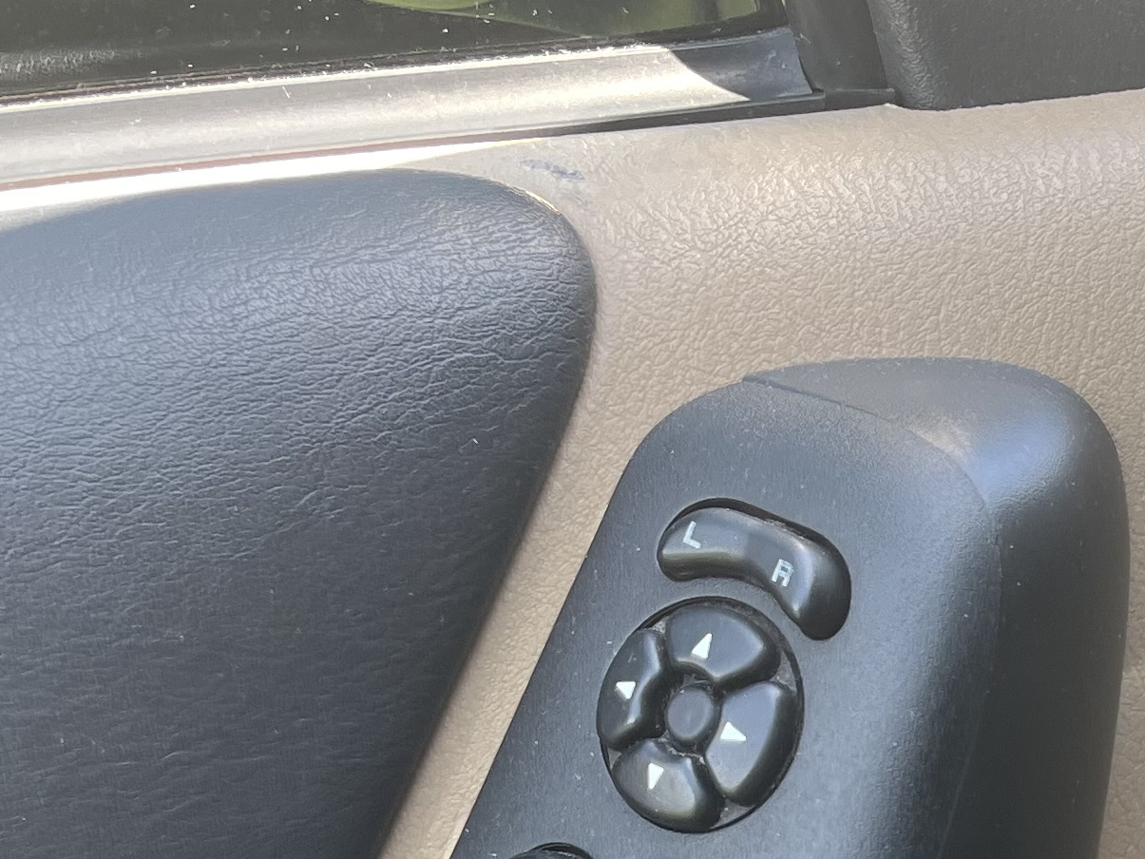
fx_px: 2878
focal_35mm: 87
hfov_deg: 19.5
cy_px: 1086
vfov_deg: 16.2
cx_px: 1731
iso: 40
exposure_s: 1/122
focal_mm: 5.1
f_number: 1.6
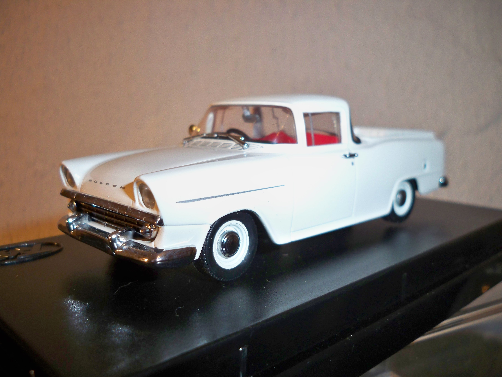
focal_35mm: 35
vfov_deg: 40.7
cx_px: 251
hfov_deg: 52.6
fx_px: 508
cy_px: 188
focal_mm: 6.3
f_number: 3.1
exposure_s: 1/60
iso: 200
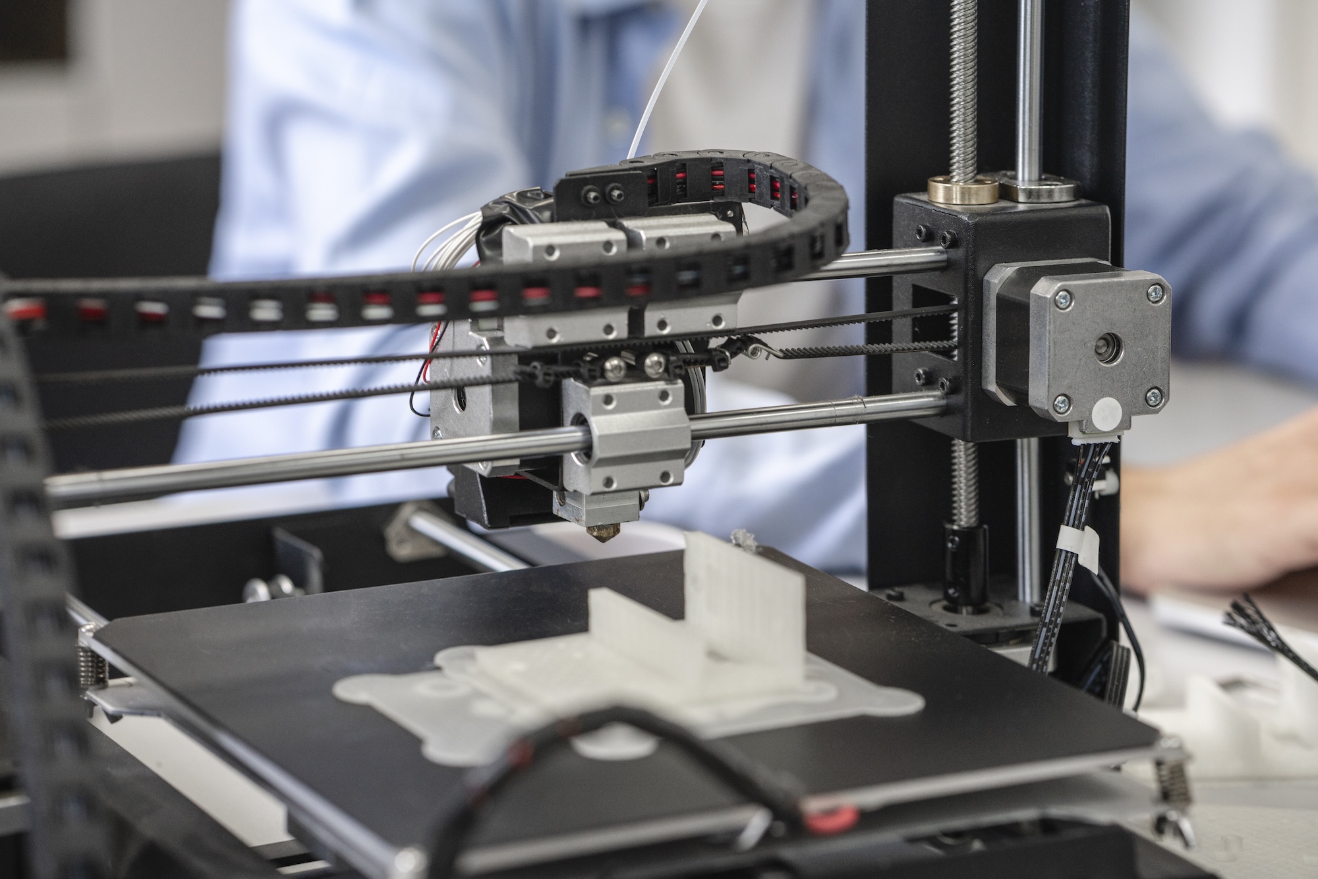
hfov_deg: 23.9
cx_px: 659
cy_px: 440
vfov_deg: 16.1
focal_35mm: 85
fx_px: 3112
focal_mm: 85
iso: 1600
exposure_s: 1/125
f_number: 4
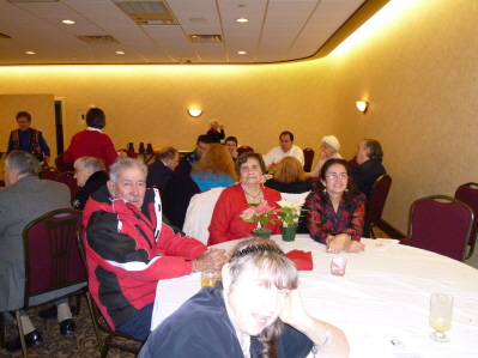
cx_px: 239
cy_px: 179
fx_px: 400
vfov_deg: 48.2
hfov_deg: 61.7
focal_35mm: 29
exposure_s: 1/60
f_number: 2.4
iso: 250
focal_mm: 5.1
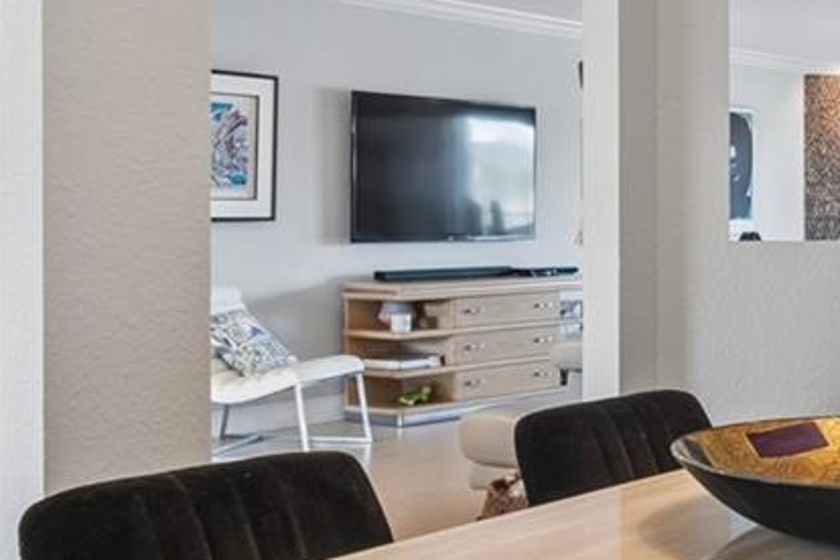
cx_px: 874
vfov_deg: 23.4
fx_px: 1353
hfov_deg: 31.4
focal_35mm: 58
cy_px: 241
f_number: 7.1
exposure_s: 1/2
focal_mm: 10
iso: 100
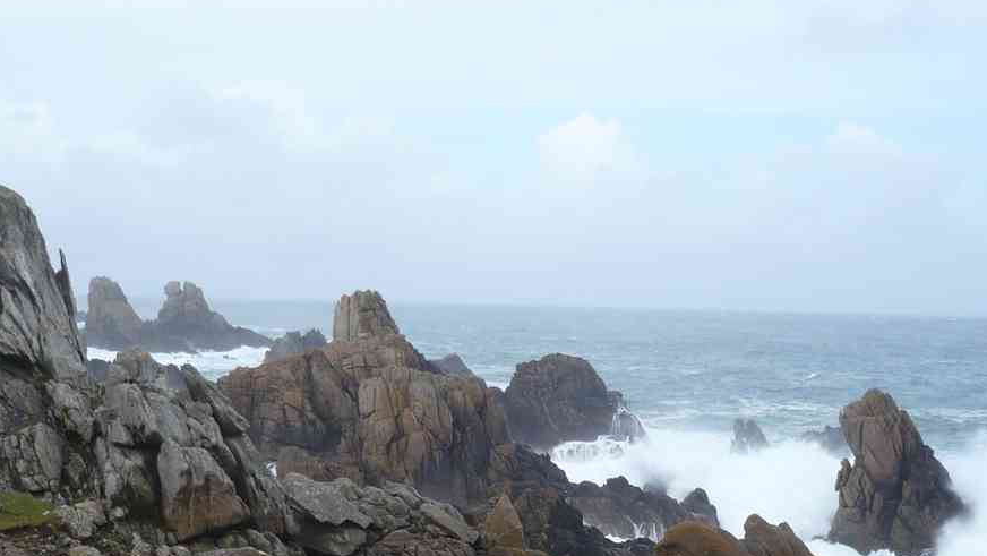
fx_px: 1597
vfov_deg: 19.7
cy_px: 367
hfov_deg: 34.3
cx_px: 499
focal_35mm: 61
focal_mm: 6
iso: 100
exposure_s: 1/800
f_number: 2.9
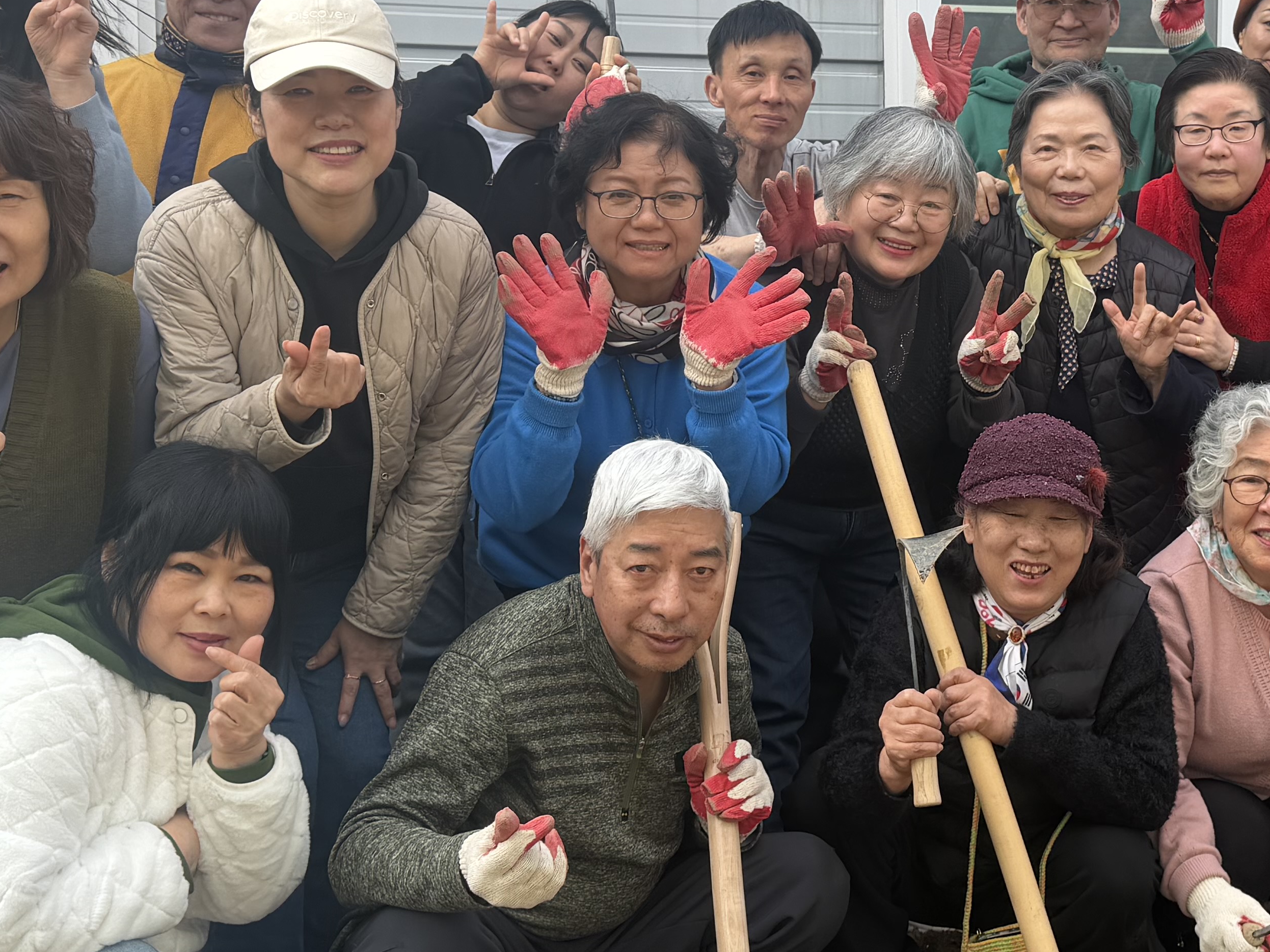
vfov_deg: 26.5
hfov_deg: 34.2
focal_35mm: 55
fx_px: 2018
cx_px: 964
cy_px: 391
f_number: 1.78
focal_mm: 6.76
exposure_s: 1/1174
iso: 80
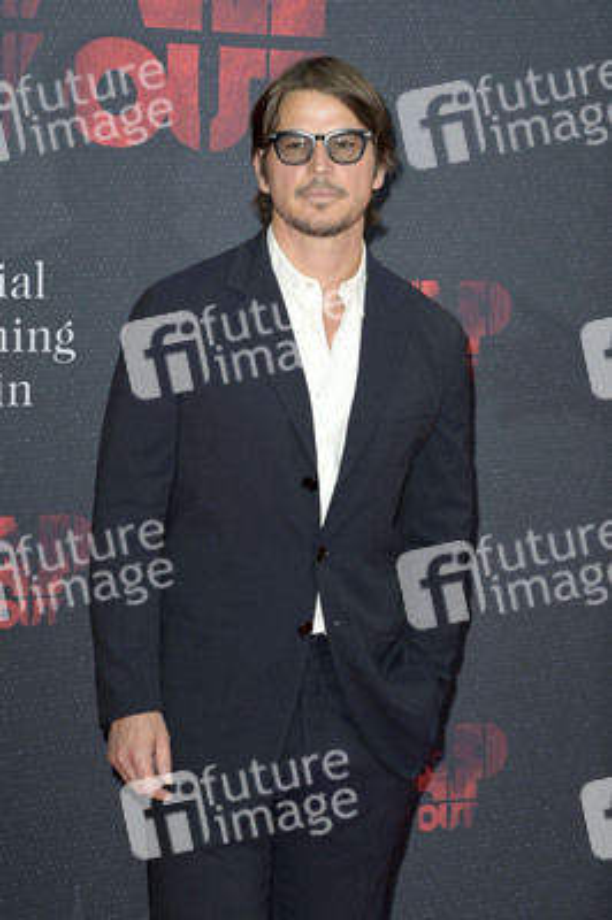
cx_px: 306
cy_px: 460
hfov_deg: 13.0
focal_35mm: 105
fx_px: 2682
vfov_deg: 19.5
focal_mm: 105
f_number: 7.1
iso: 400
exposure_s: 1/250
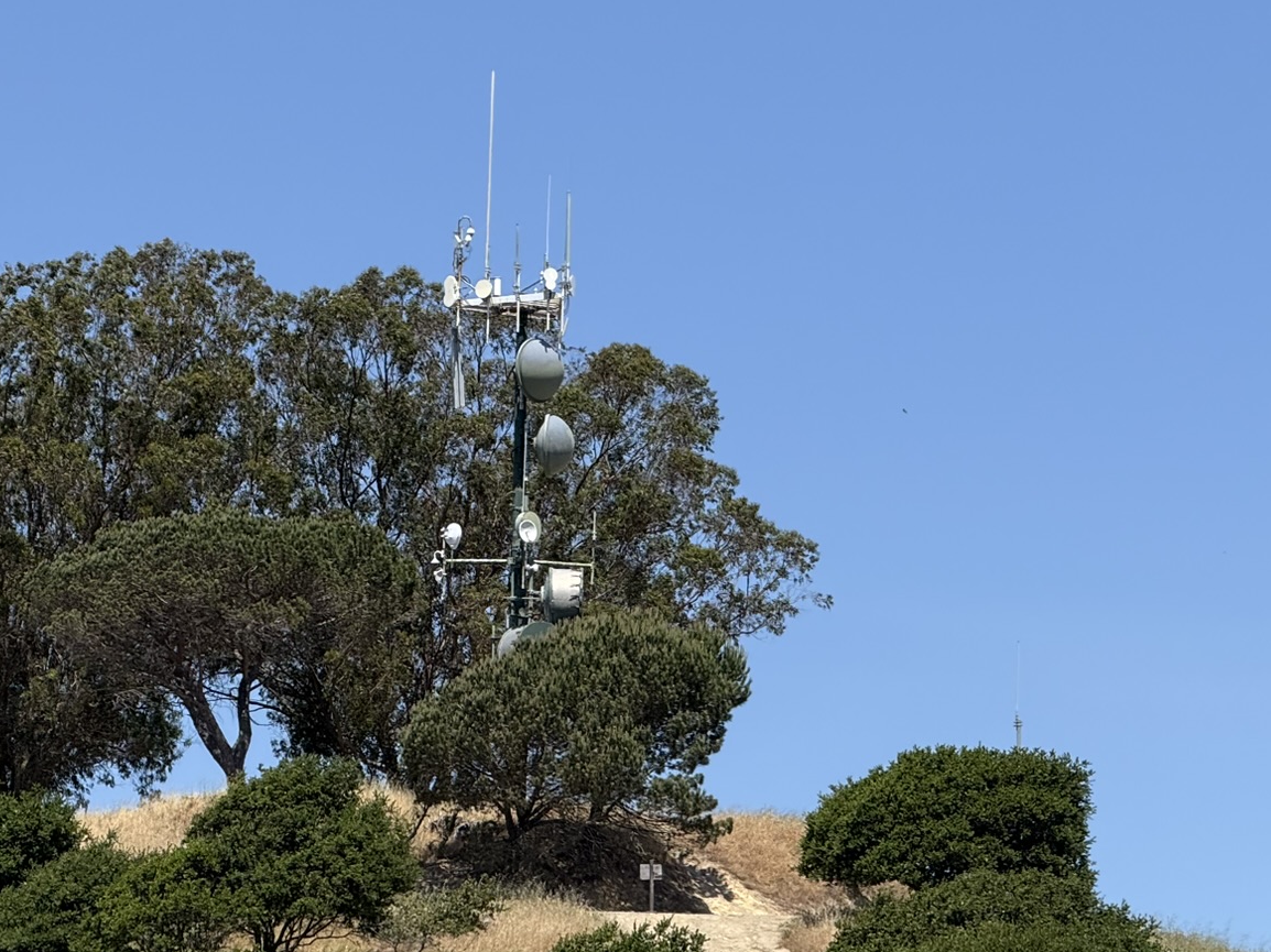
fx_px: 7819
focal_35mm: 213
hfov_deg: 9.3
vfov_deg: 7.0
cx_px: 474
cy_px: 579
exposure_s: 1/1650
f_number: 2.8
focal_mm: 15.66
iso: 50
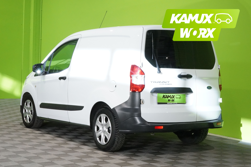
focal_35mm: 70
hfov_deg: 28.8
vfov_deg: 19.5
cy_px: 84
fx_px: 488
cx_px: 126
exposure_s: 1/20
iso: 6400
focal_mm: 70
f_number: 29
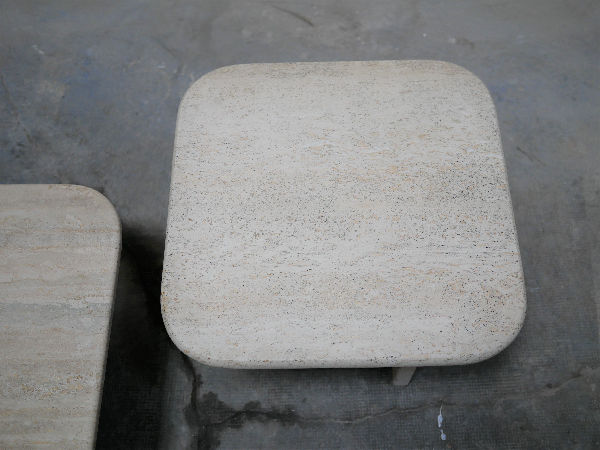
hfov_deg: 46.8
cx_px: 300
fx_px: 694
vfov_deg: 36.0
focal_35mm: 40
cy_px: 225
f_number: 1.7
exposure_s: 1/100
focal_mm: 20
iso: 200
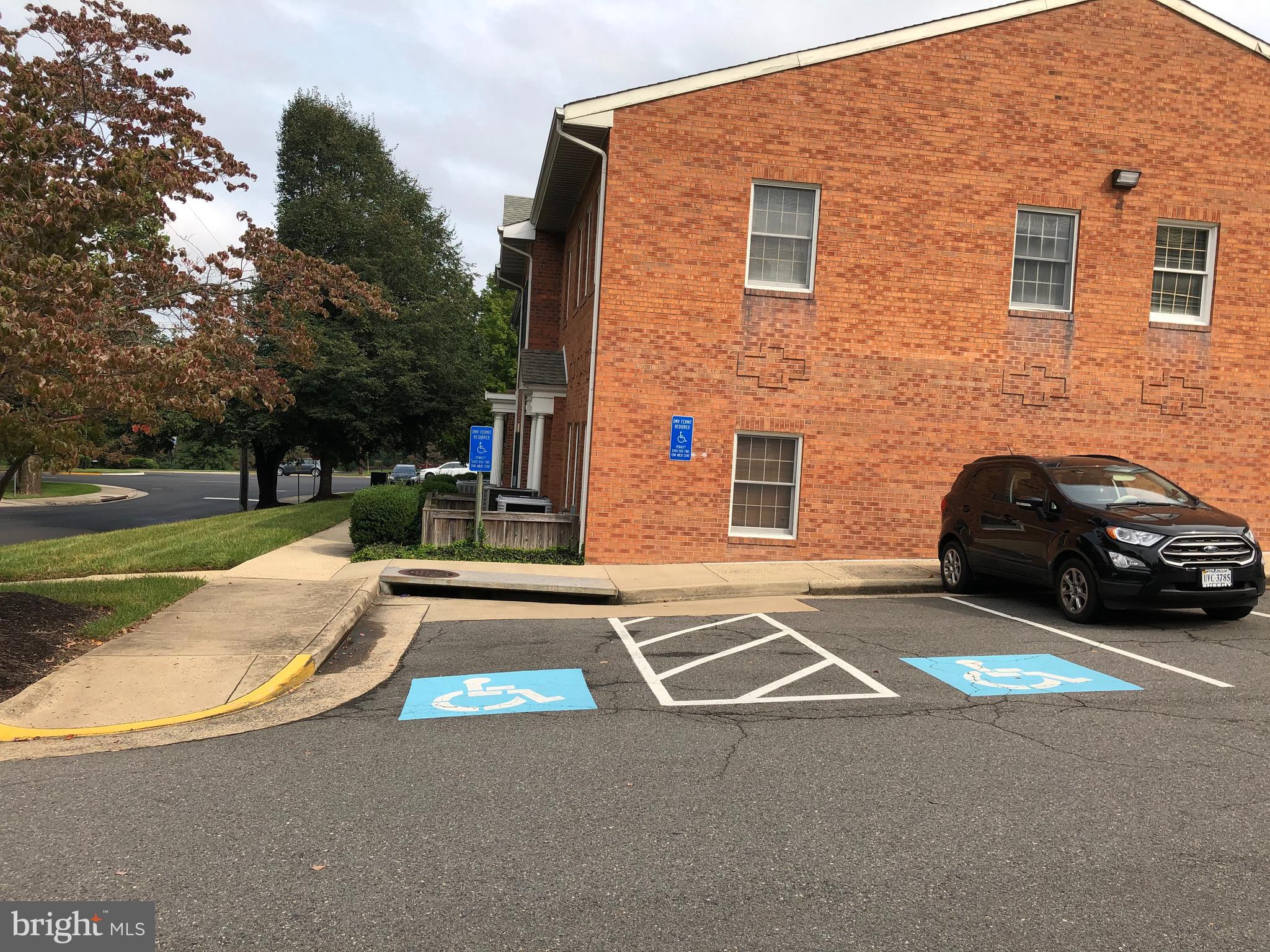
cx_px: 635
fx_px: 1027
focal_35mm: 28
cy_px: 476
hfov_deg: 63.4
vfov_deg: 49.7
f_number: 1.8
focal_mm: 4
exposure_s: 1/1116
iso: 20
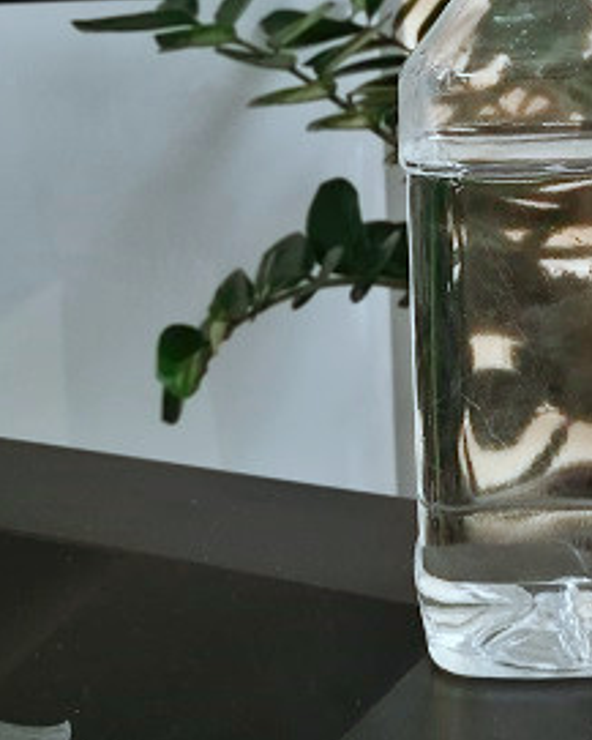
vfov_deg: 31.1
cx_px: 580
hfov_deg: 25.1
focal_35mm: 58
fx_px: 1270
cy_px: 90
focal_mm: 4.5
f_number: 2.2
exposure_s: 1/50
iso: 160
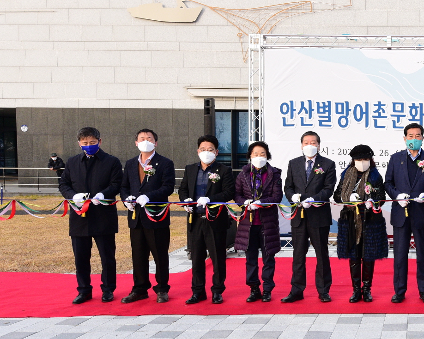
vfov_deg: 33.4
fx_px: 565
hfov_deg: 37.3
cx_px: 412
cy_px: 174
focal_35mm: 45
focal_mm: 22
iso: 800
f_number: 8
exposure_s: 1/400
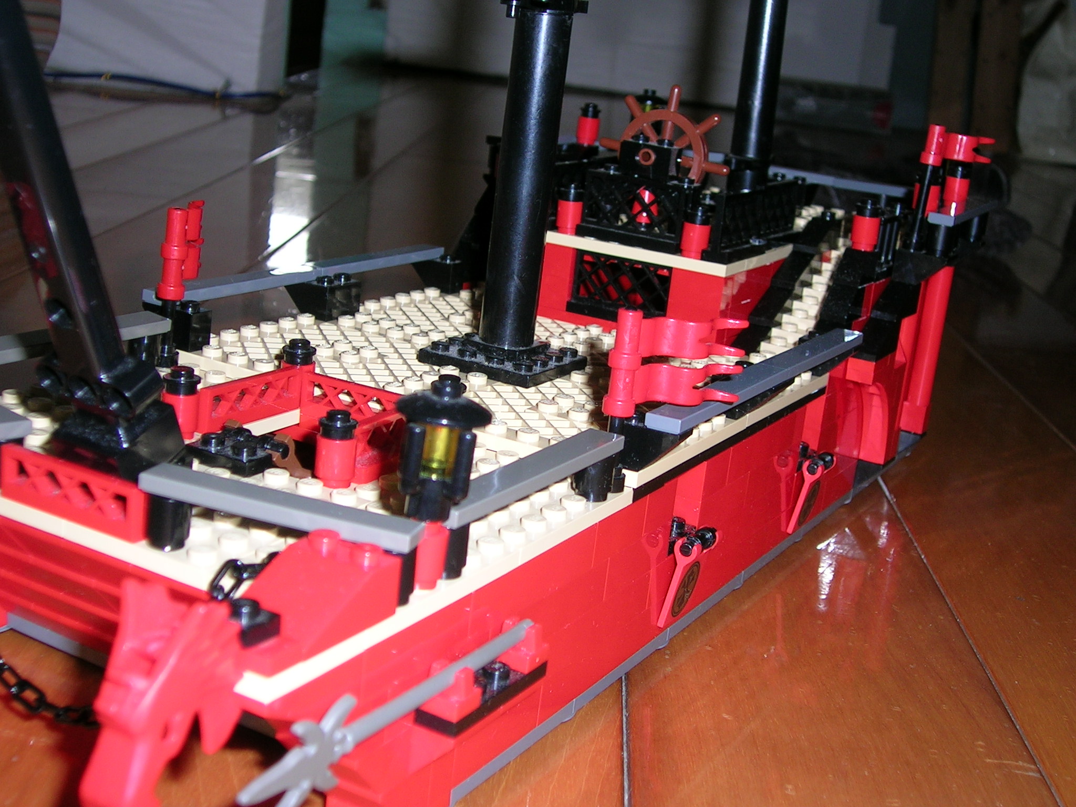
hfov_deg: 36.2
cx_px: 538
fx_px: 1647
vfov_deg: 27.5
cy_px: 404
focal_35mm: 53
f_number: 3.2
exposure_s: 1/60.1
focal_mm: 8
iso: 50
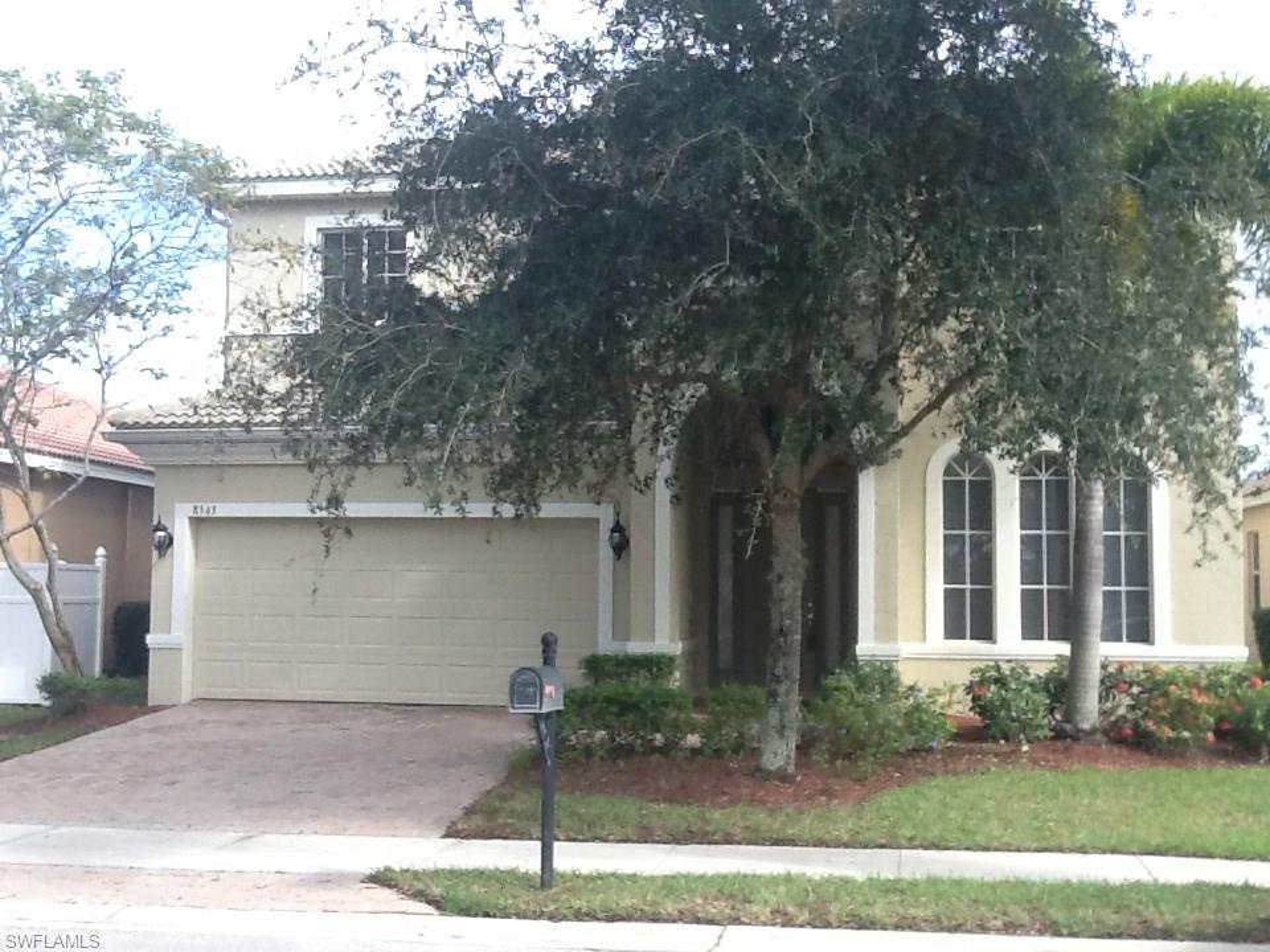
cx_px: 635
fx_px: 1614
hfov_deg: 42.9
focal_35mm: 44
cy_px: 476
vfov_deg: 32.9
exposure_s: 1/352
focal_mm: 2.03
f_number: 2.4
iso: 40
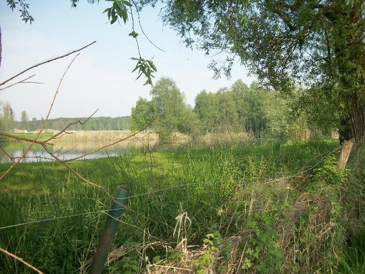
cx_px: 182
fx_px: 337
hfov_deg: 56.8
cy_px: 137
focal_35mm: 32
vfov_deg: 44.2
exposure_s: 1/80
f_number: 8.8
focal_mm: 5.7
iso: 80
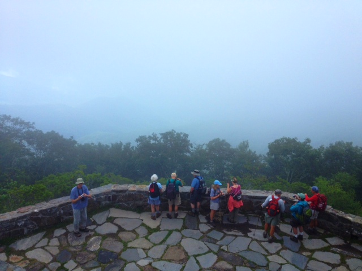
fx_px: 366
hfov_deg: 52.6
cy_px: 136
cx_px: 181
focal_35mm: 35
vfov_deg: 40.7
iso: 50
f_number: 2.4
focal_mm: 4.28
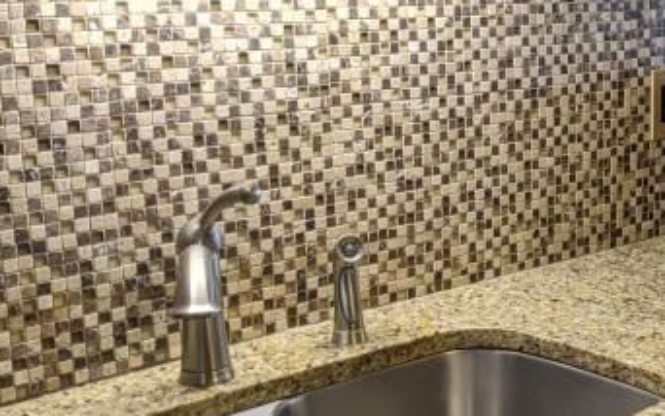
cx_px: 719
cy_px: 237
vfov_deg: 19.4
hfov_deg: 28.1
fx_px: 1215
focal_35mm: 67
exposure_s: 1/120
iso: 99
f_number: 1.73
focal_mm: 4.38
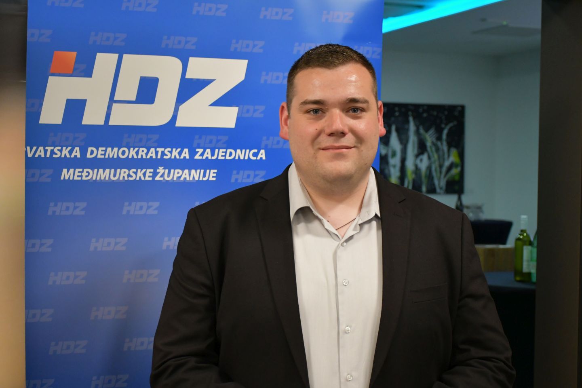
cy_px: 194
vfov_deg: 22.6
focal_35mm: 60
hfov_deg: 33.4
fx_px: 970
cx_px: 291
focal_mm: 40
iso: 3200
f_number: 4.5
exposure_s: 1/80
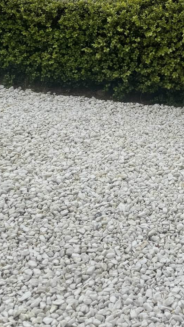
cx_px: 230
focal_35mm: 64
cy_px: 8
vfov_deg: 30.7
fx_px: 555
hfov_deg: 17.8
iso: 80
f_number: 1.78
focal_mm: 6.76
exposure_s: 1/2604
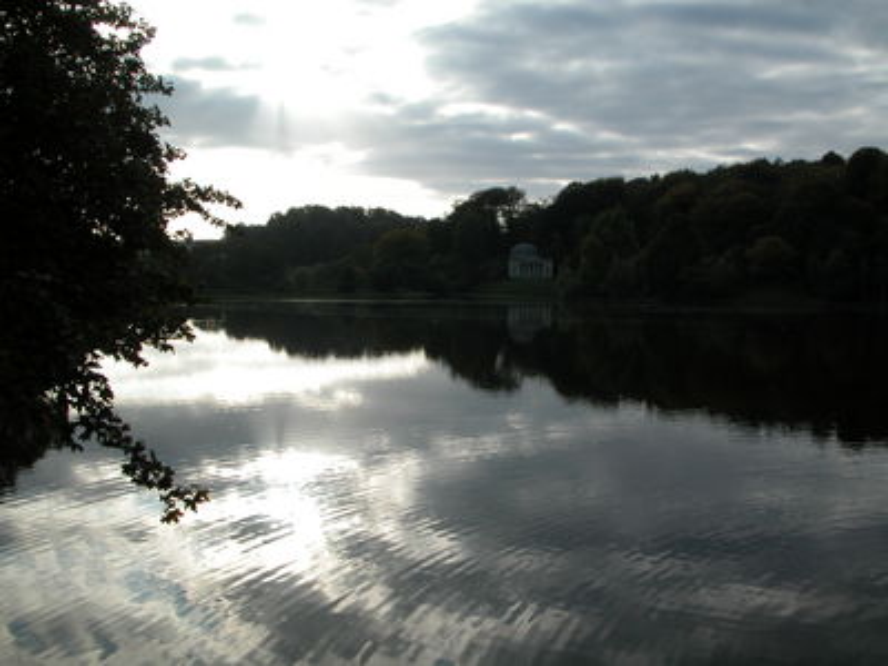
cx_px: 444
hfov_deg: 52.6
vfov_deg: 40.7
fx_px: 898
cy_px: 333
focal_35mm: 35
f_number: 8
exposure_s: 1/224
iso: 100
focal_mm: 8.9
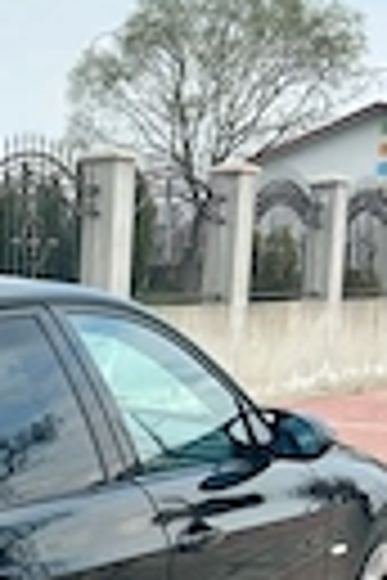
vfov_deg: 23.0
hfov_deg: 15.0
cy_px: 616
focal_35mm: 84
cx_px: -198
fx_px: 1354
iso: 50
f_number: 1.5
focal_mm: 5.7
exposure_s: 1/2045
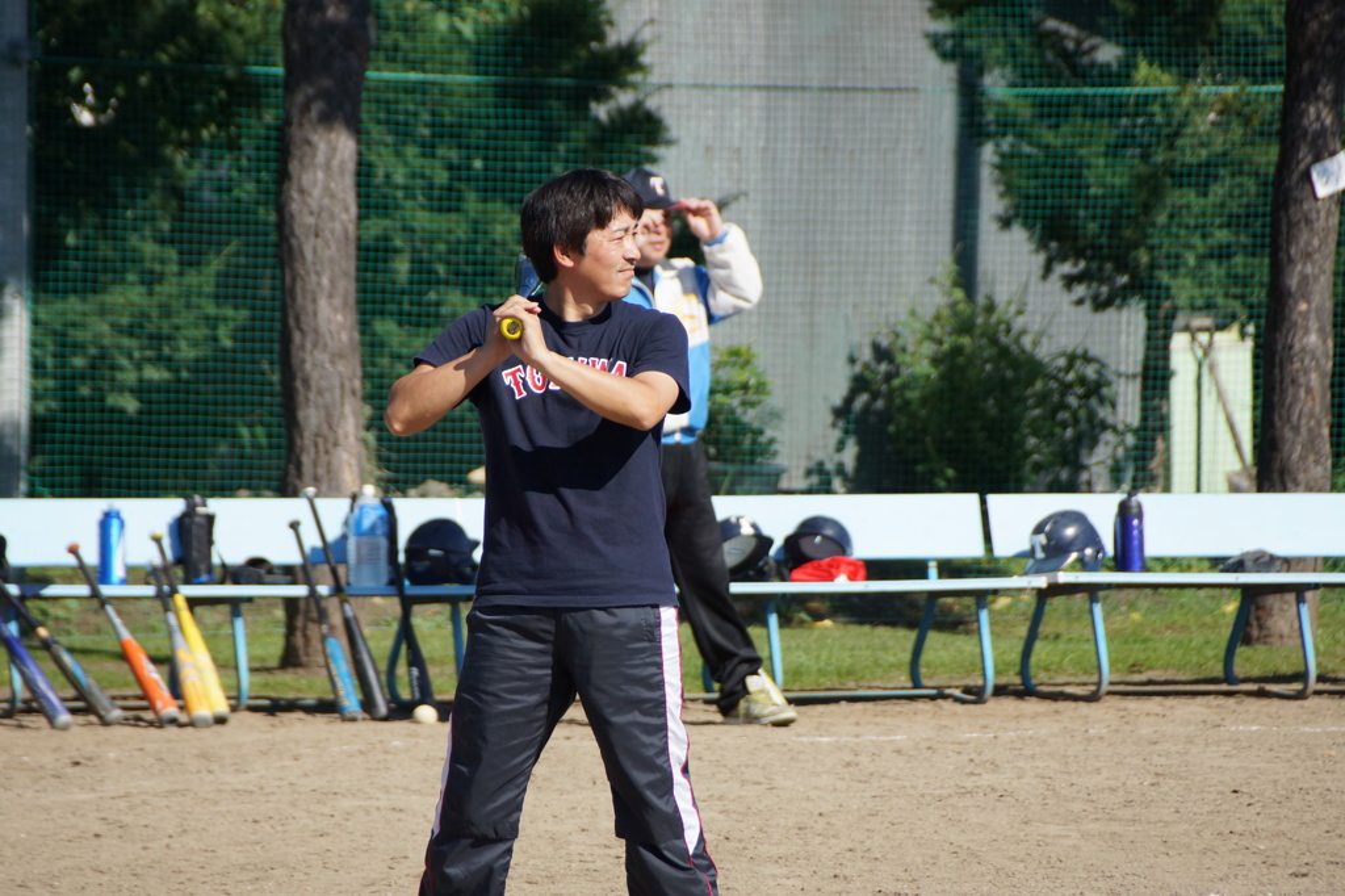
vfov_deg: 4.4
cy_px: 448
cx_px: 672
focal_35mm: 315
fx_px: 11764
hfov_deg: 6.5
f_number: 6.3
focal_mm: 210
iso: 400
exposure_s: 1/1600
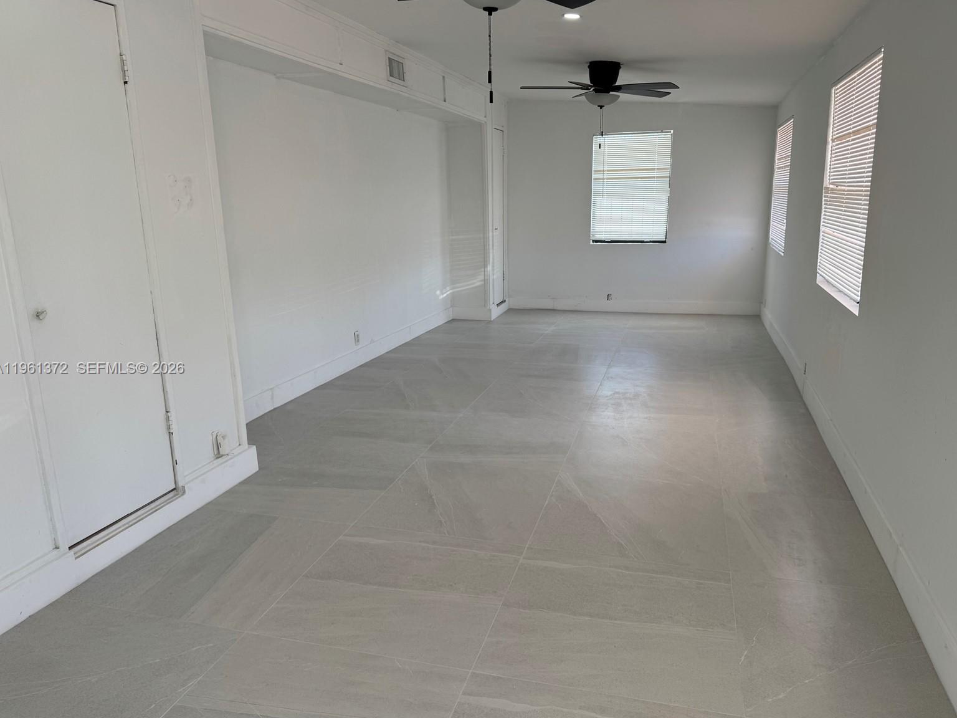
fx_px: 691
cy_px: 369
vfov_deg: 54.9
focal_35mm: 25
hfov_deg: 69.4
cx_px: 488
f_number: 1.78
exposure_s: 1/196
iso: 64
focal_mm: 6.76
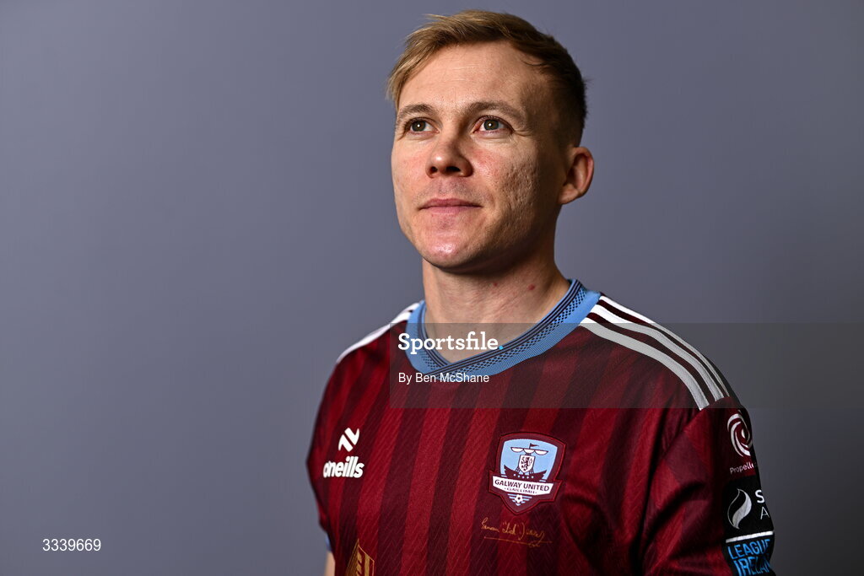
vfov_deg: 27.0
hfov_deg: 39.6
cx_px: 432
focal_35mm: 50
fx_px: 1200
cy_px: 288
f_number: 2.5
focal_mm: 50
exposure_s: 1/200
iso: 32
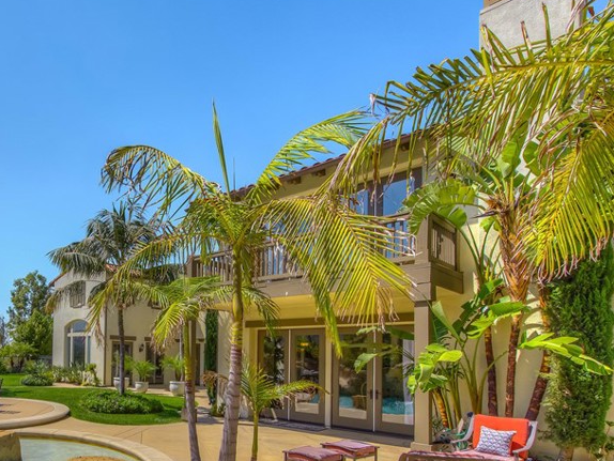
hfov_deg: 63.6
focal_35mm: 24
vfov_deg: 54.1
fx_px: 426
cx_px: 101
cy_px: 349
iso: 160
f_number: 9
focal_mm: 14
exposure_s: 1/800
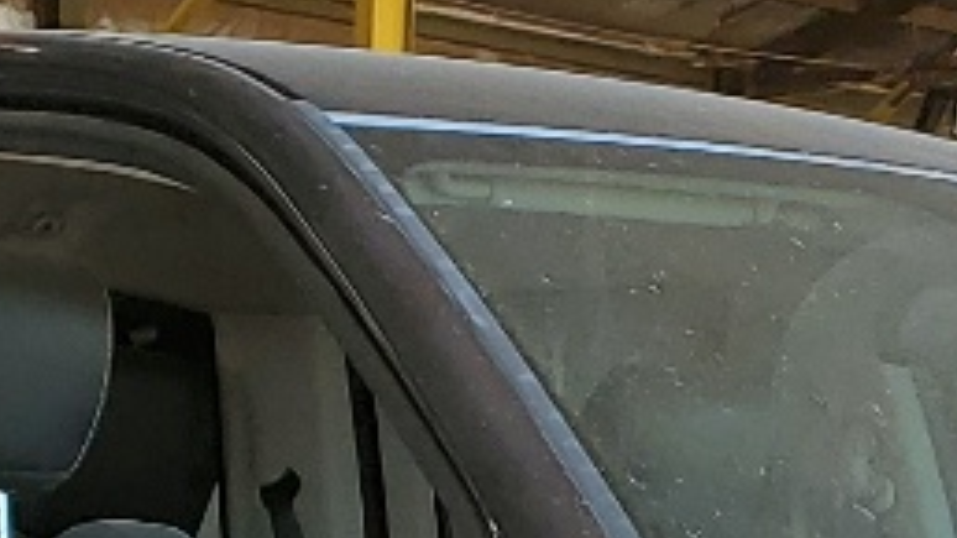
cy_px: 1488
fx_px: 4465
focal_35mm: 176
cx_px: 772
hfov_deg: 12.2
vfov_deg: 6.4
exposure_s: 1/370
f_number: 1.5
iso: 50
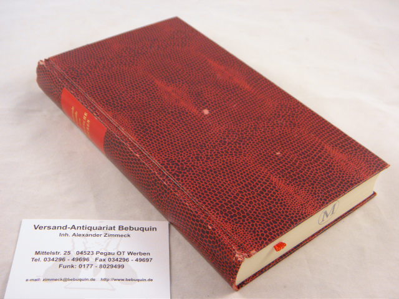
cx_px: 200
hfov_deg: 40.4
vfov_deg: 30.9
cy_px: 150
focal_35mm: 47
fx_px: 542
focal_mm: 8.6
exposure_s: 1/40
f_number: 3.9
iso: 125
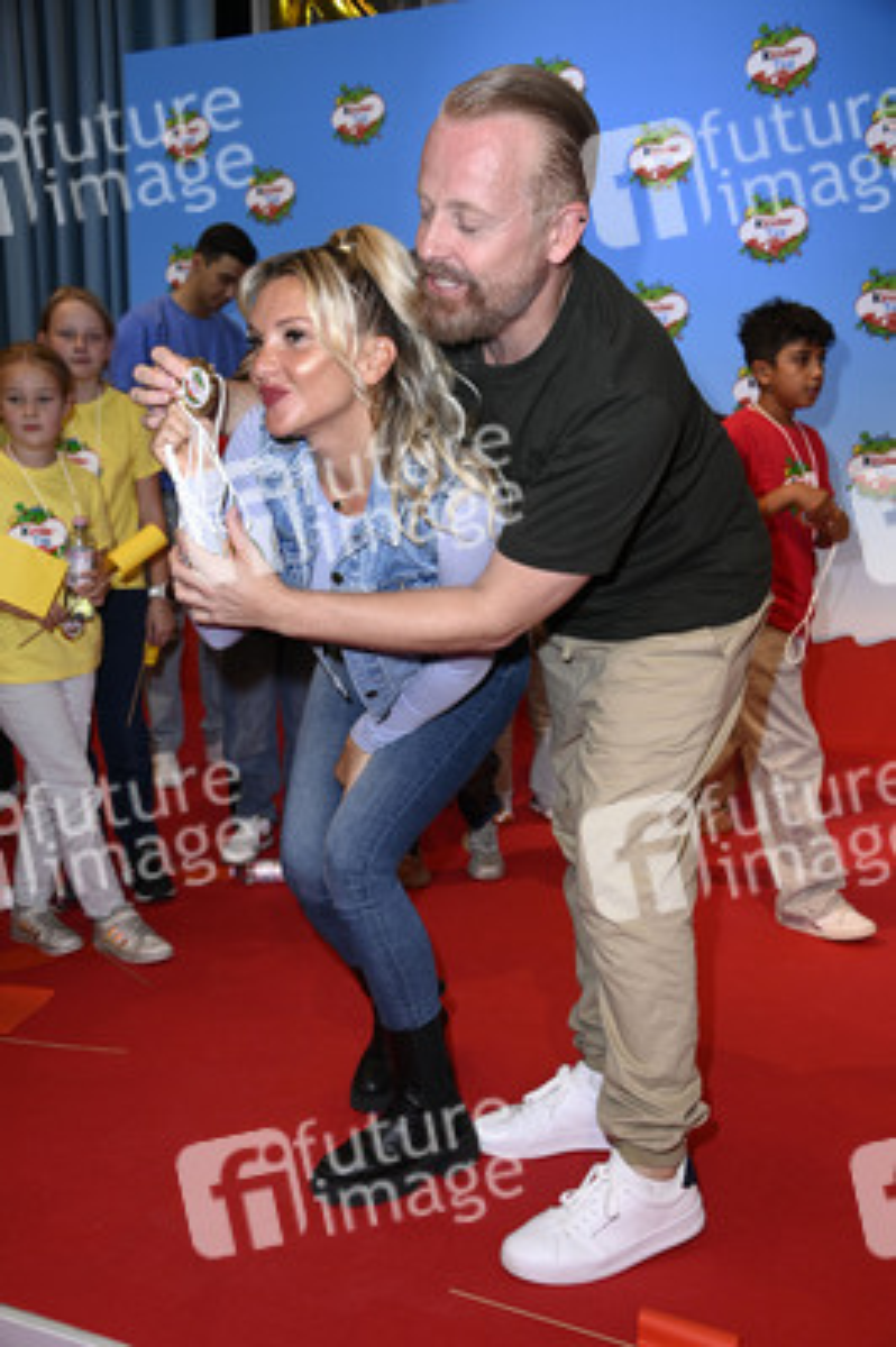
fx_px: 1271
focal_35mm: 34
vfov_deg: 55.8
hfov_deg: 38.8
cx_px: 448
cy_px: 674
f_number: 5.6
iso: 1000
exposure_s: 1/200
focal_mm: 34
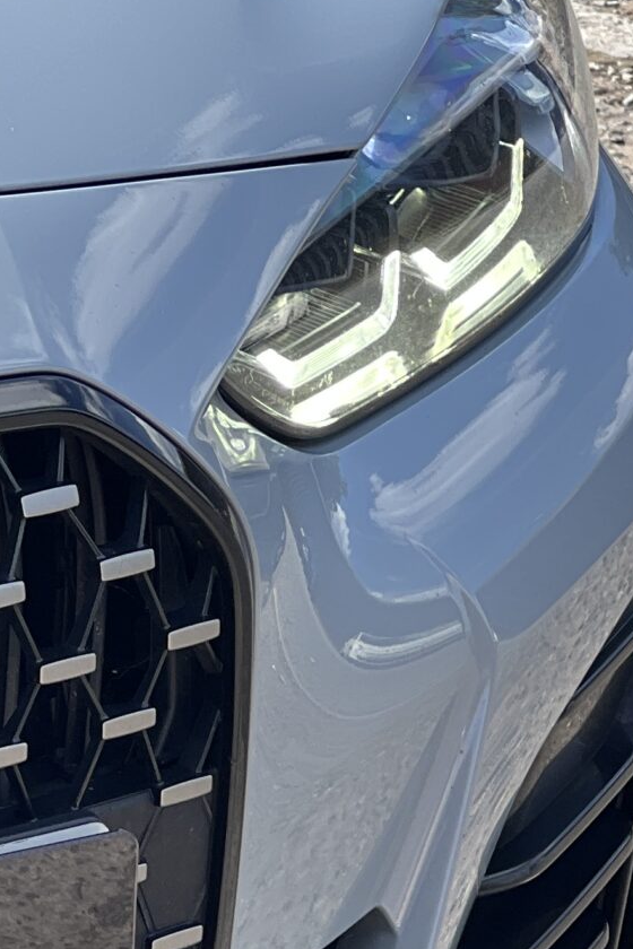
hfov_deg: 5.6
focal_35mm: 244
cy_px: 816
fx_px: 6435
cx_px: -5
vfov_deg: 8.4
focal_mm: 9
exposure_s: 1/210
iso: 25
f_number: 2.8
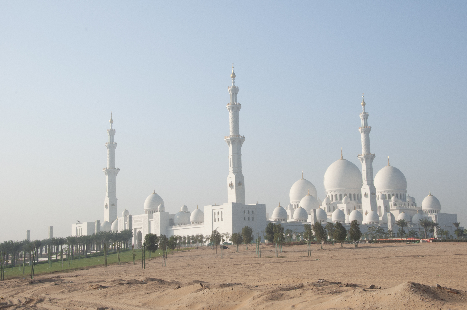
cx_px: 234
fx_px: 622
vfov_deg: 28.0
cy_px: 155
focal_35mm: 48
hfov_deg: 41.2
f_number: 29
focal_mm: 32
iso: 200
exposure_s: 1/30
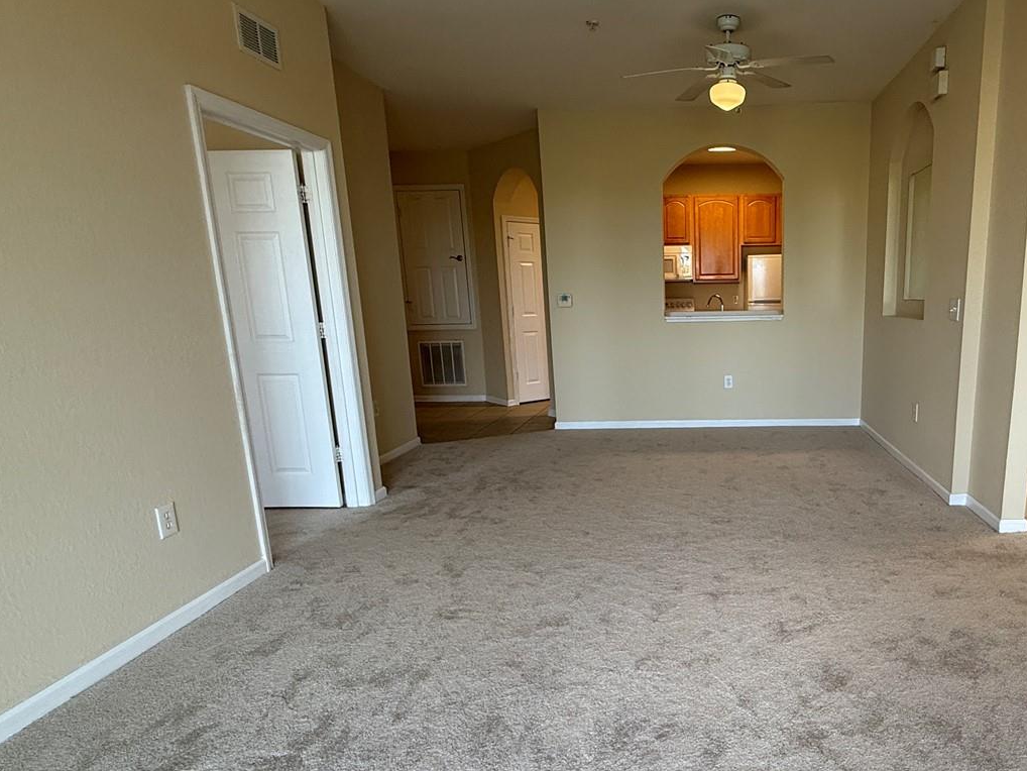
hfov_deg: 73.4
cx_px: 707
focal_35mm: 22
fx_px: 653
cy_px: 425
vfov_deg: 61.0
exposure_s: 1/120
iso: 160
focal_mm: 2.22
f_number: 2.2
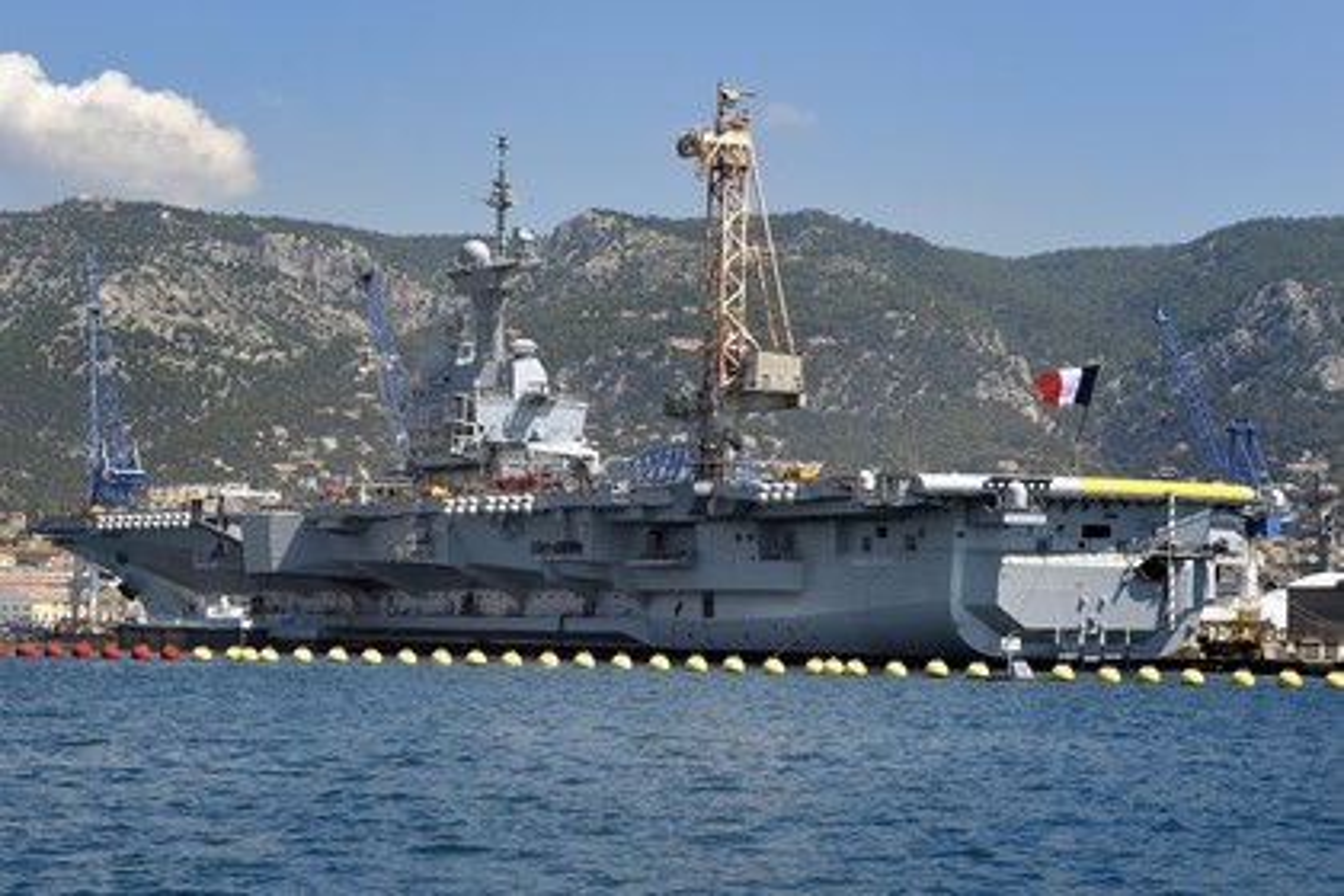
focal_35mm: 85
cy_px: 448
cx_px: 672
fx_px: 3173
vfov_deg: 16.1
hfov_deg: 23.9
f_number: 9
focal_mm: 85
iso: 200
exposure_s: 1/500
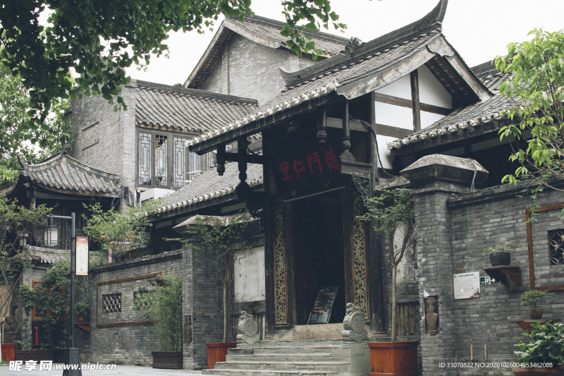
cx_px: 282
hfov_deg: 38.2
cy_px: 188
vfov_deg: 26.0
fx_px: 815
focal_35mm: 52
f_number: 9
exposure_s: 1/100
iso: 400
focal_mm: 35
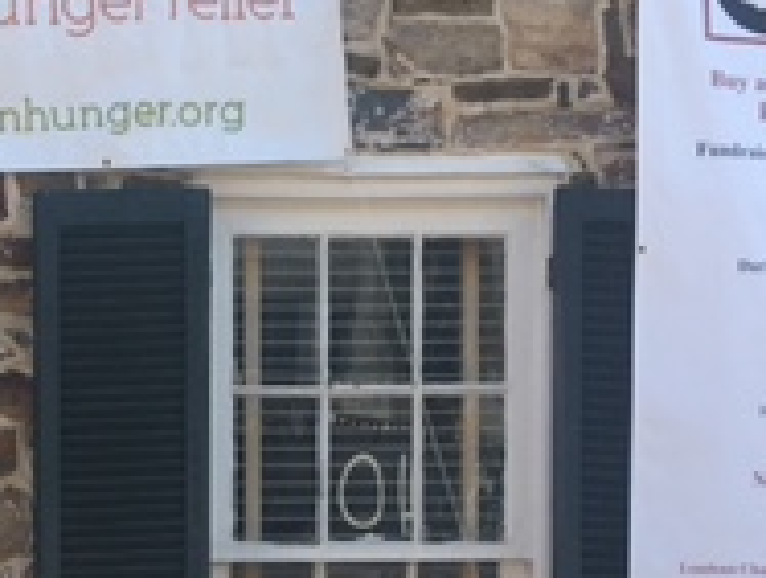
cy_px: 680
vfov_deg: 14.5
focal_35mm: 99
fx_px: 2195
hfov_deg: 19.5
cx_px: 115
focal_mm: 4.15
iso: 25
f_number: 2.2
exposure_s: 1/610
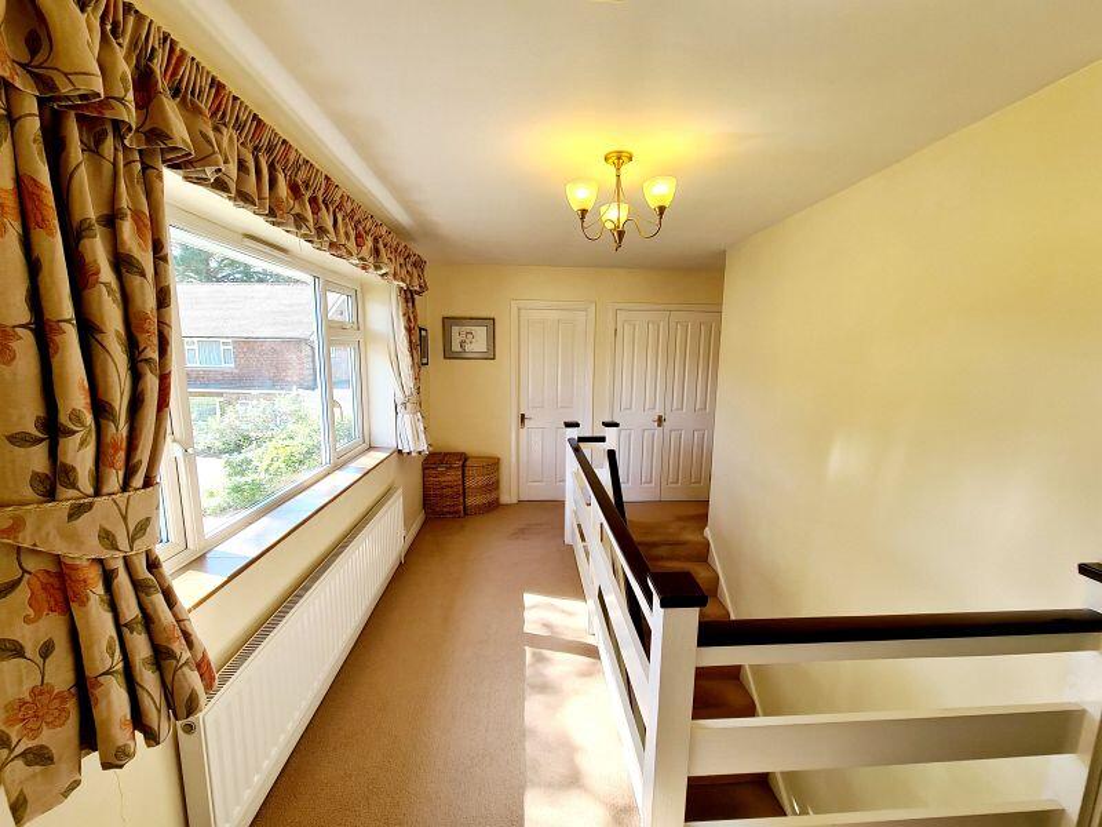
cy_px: 414
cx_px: 551
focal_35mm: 13
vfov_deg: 89.9
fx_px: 414
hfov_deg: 106.2
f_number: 2.2
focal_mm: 2.2
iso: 64
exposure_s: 1/100
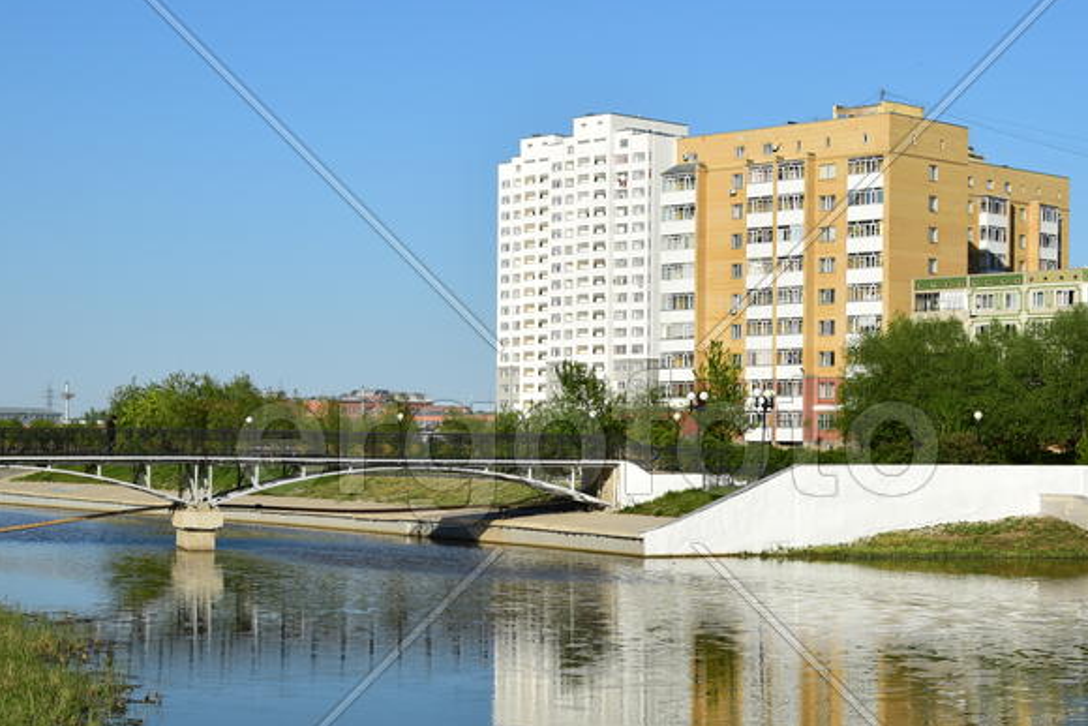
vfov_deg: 18.9
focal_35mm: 72
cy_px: 448
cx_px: 598
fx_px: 2176
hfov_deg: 28.1
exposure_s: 1/320
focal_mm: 32
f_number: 8
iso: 100
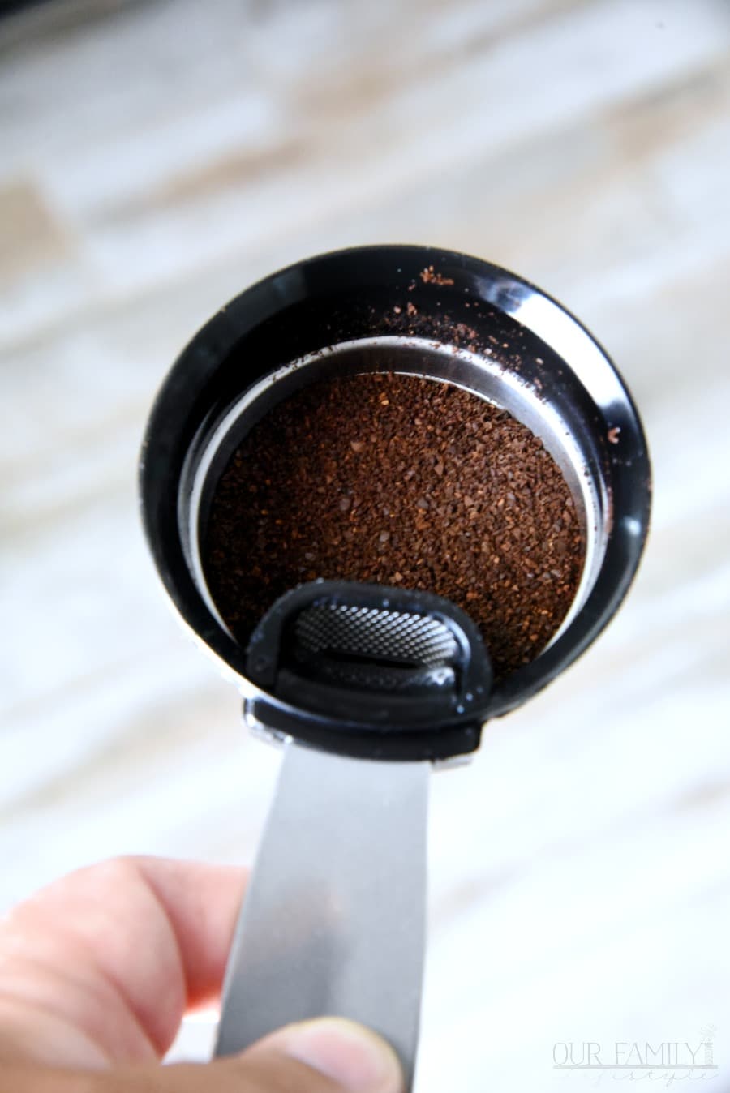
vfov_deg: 23.9
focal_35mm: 85
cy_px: 546
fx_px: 2583
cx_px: 365
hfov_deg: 16.1
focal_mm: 85
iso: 12800
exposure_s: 1/50
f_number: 10
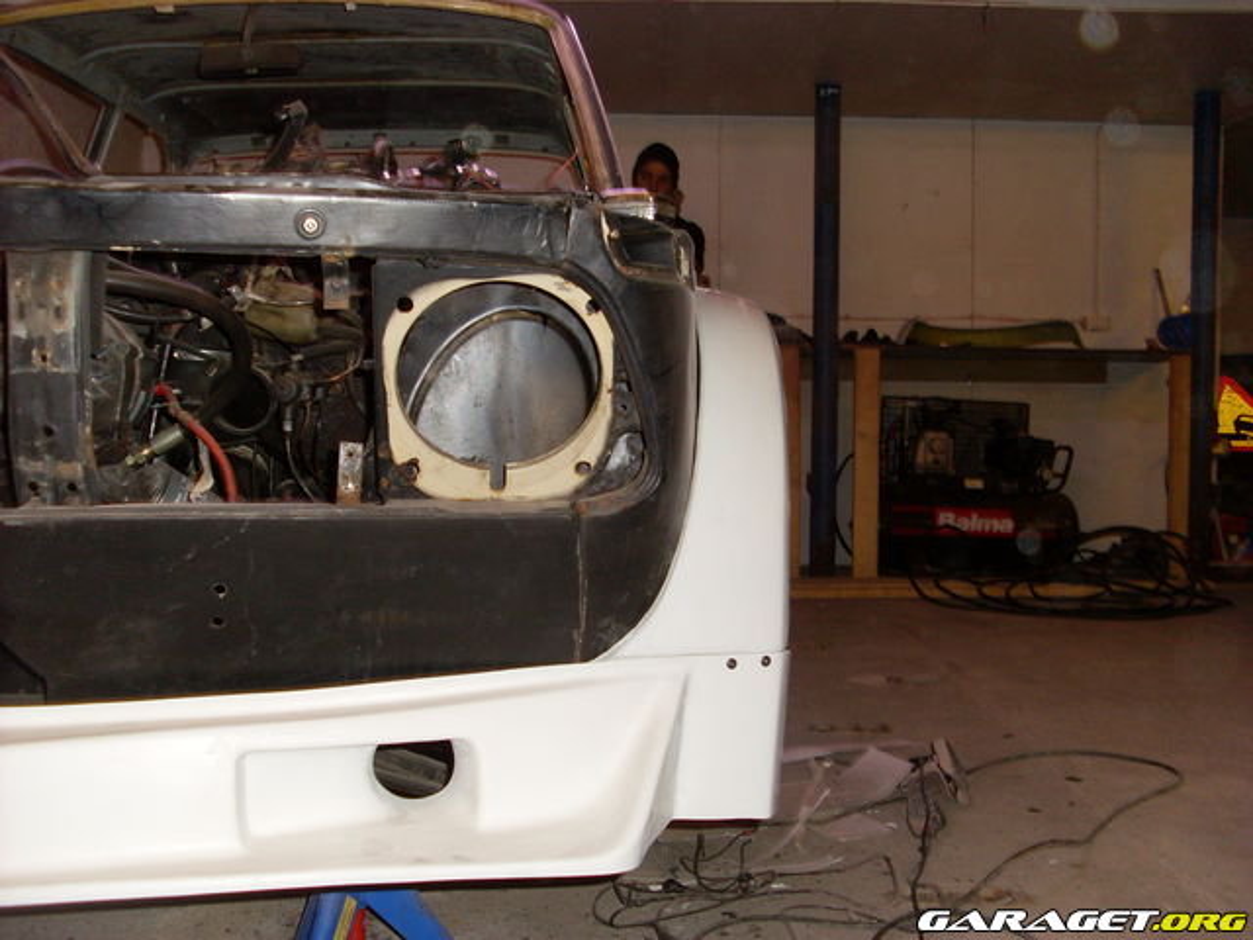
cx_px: 626
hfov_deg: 49.0
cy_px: 470
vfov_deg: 37.7
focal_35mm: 38
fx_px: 1375
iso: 100
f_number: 3
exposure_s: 1/45
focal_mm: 6.3
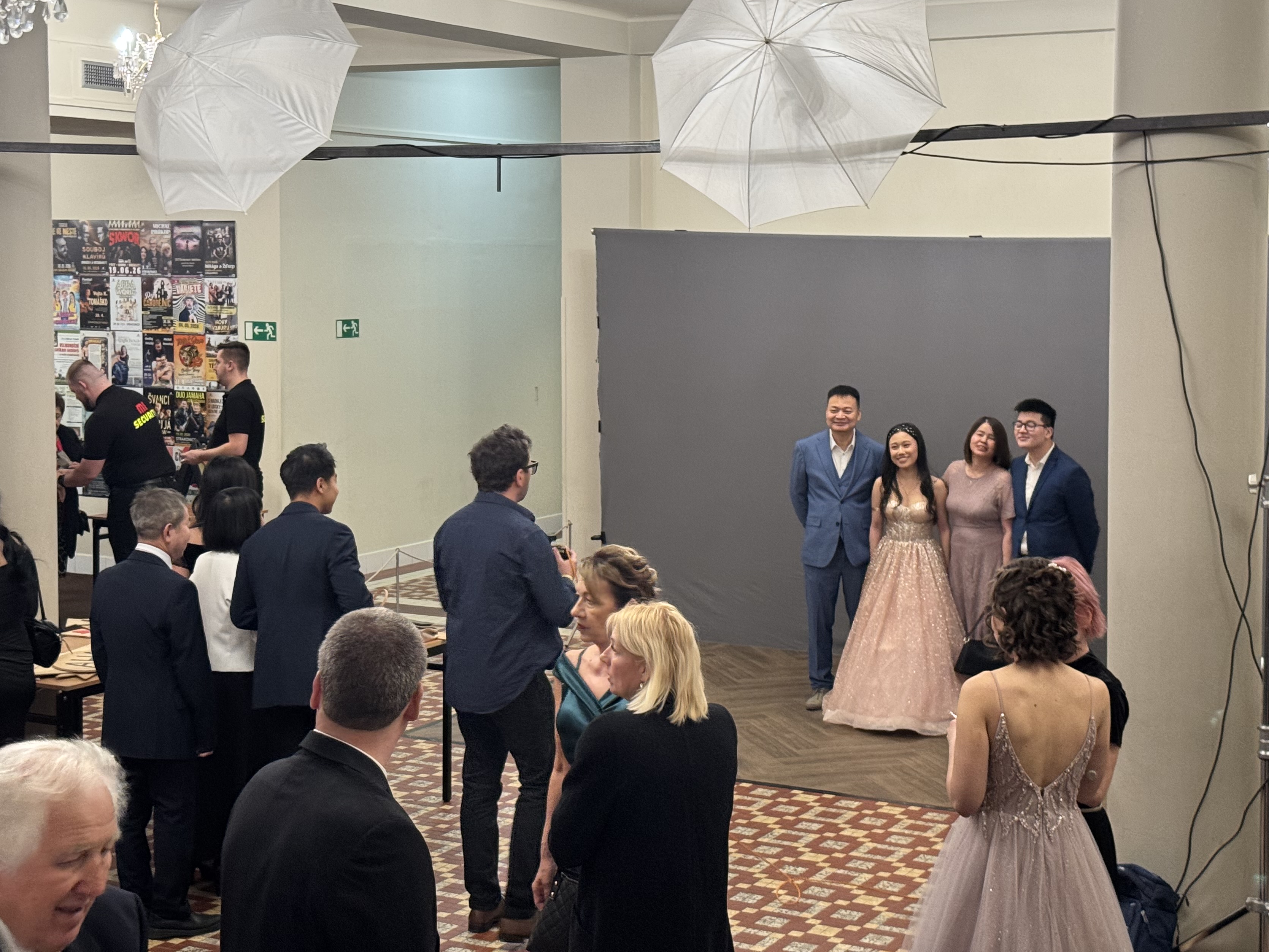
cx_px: 657
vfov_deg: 25.2
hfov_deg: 33.2
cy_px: 377
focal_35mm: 58
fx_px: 2126
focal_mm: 6.76
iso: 200
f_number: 1.78
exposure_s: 1/33
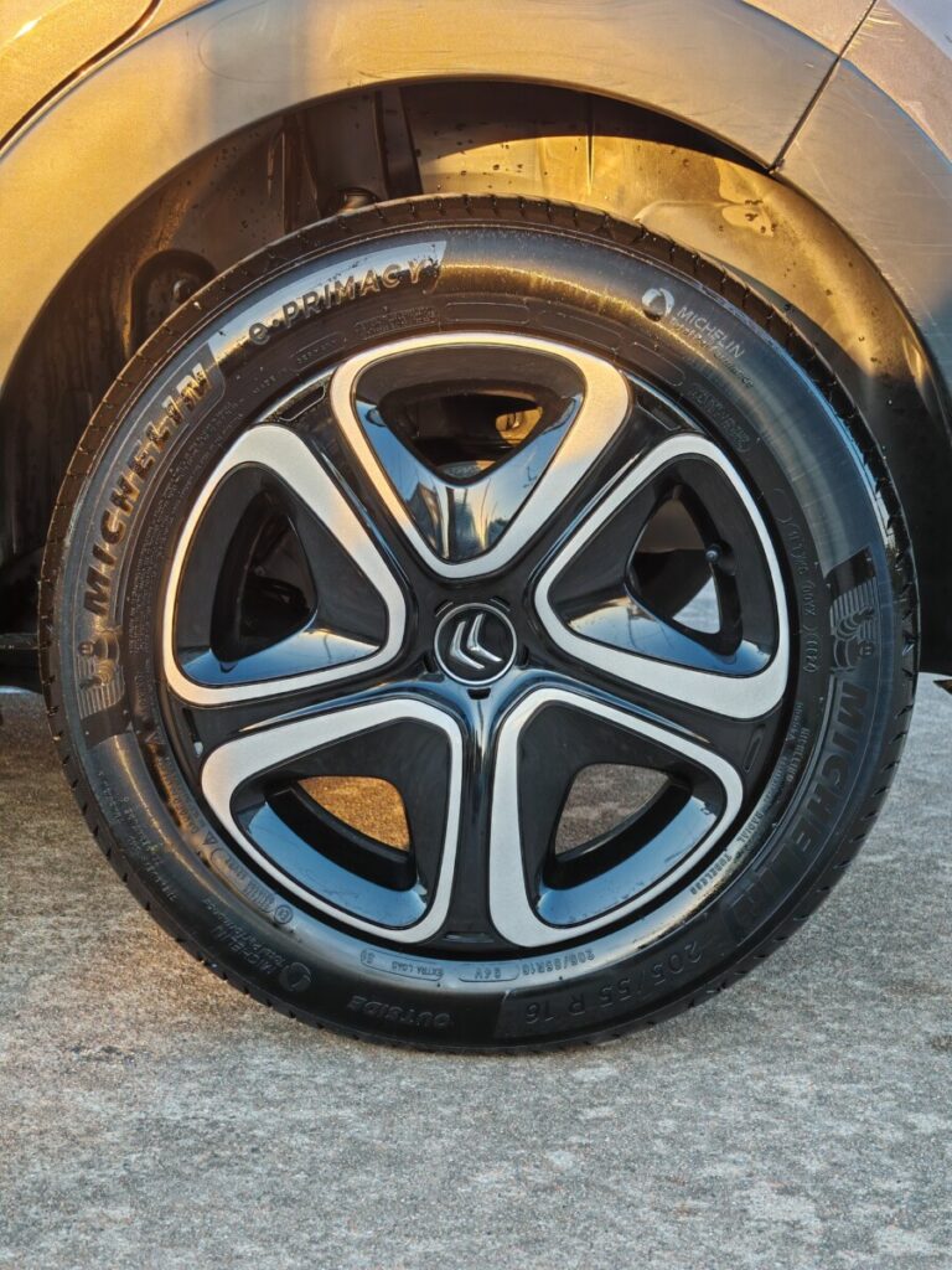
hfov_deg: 21.6
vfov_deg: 28.6
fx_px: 2493
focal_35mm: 68
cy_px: 635
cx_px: 476
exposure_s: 1/100
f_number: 2.6
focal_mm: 15.38
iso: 400
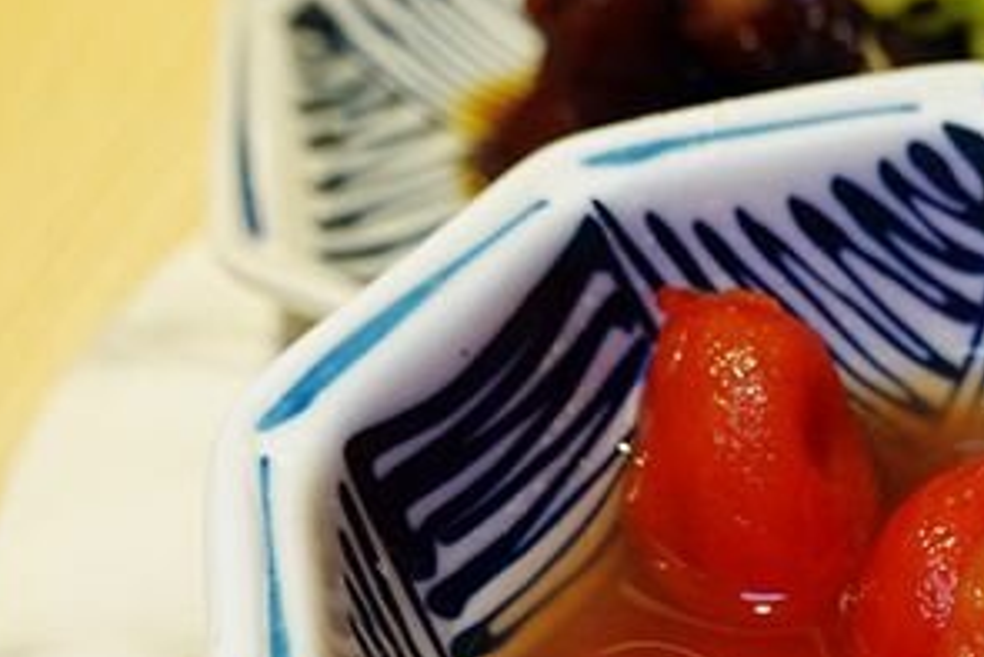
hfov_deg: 29.2
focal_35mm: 66
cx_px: 891
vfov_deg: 20.4
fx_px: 1805
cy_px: 522
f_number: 3.2
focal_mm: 11.29
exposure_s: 1/40
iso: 125
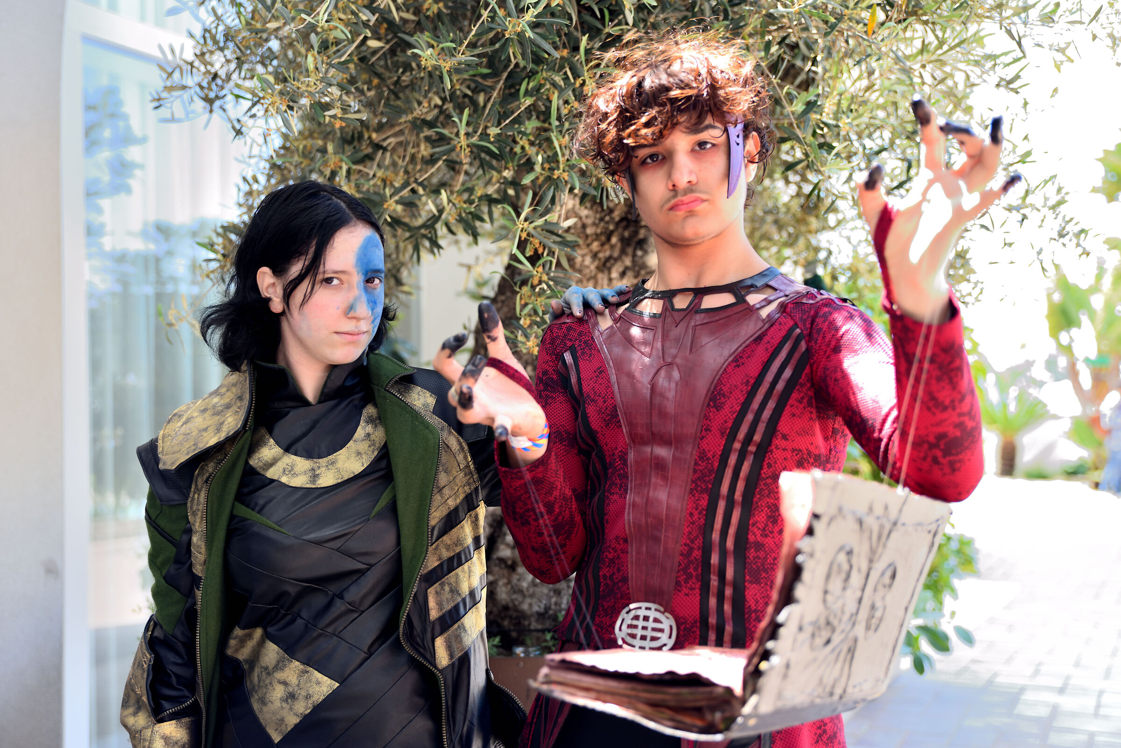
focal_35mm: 48
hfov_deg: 41.1
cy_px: 374
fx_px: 1495
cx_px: 560
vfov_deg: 28.1
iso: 320
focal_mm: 48
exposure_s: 1/200
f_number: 2.8
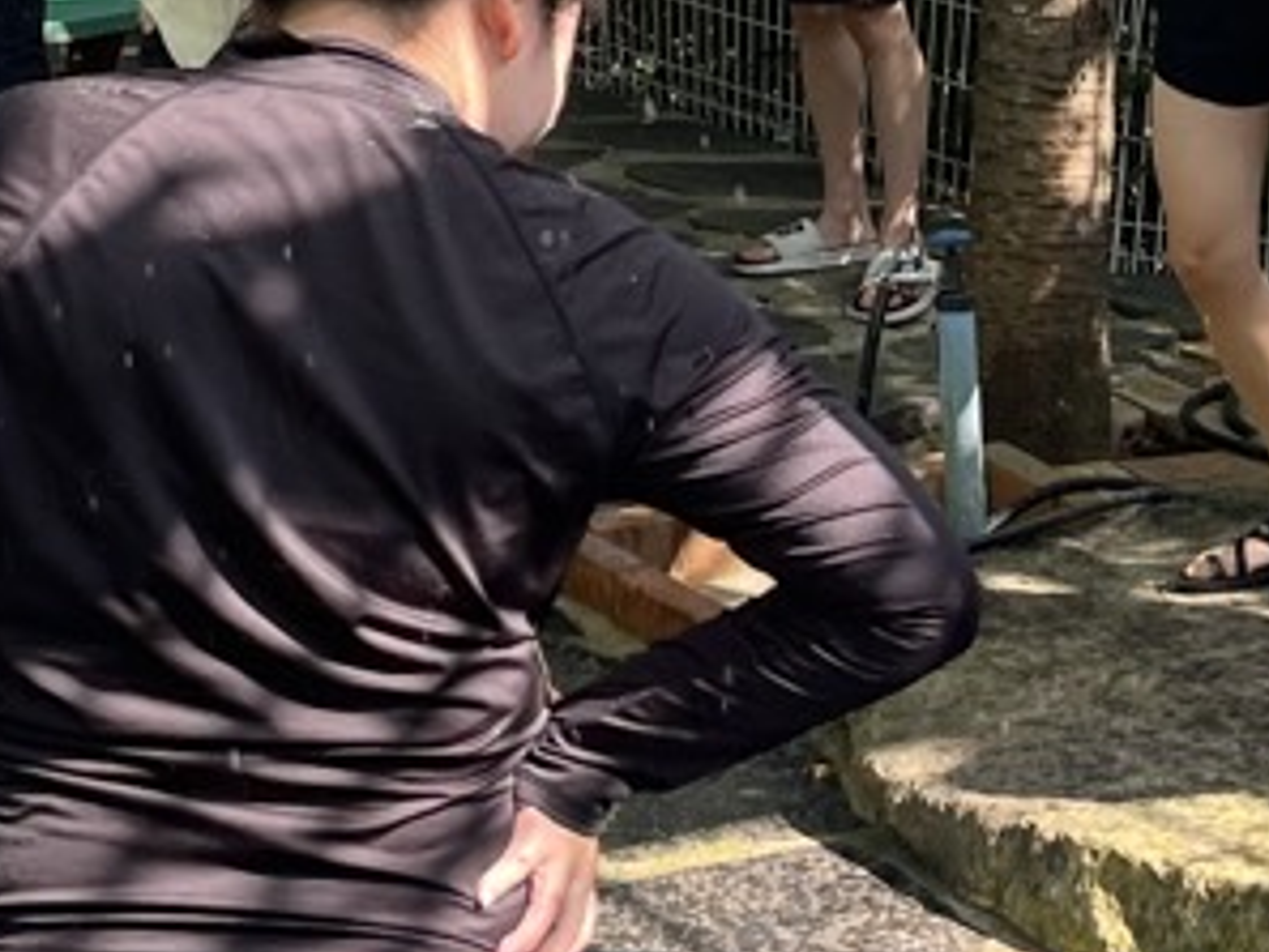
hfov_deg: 17.5
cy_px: 60
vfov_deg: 13.1
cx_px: 790
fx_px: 4108
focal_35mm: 112
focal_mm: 5.1
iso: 40
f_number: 1.6
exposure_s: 1/266
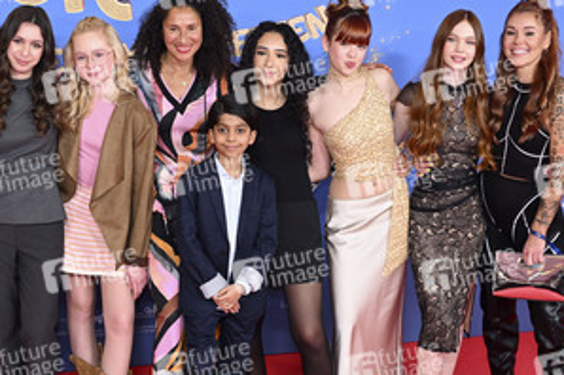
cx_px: 230
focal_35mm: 62
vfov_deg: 21.8
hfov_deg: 32.3
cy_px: 223
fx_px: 970
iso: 800
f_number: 5
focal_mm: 41
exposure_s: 1/200
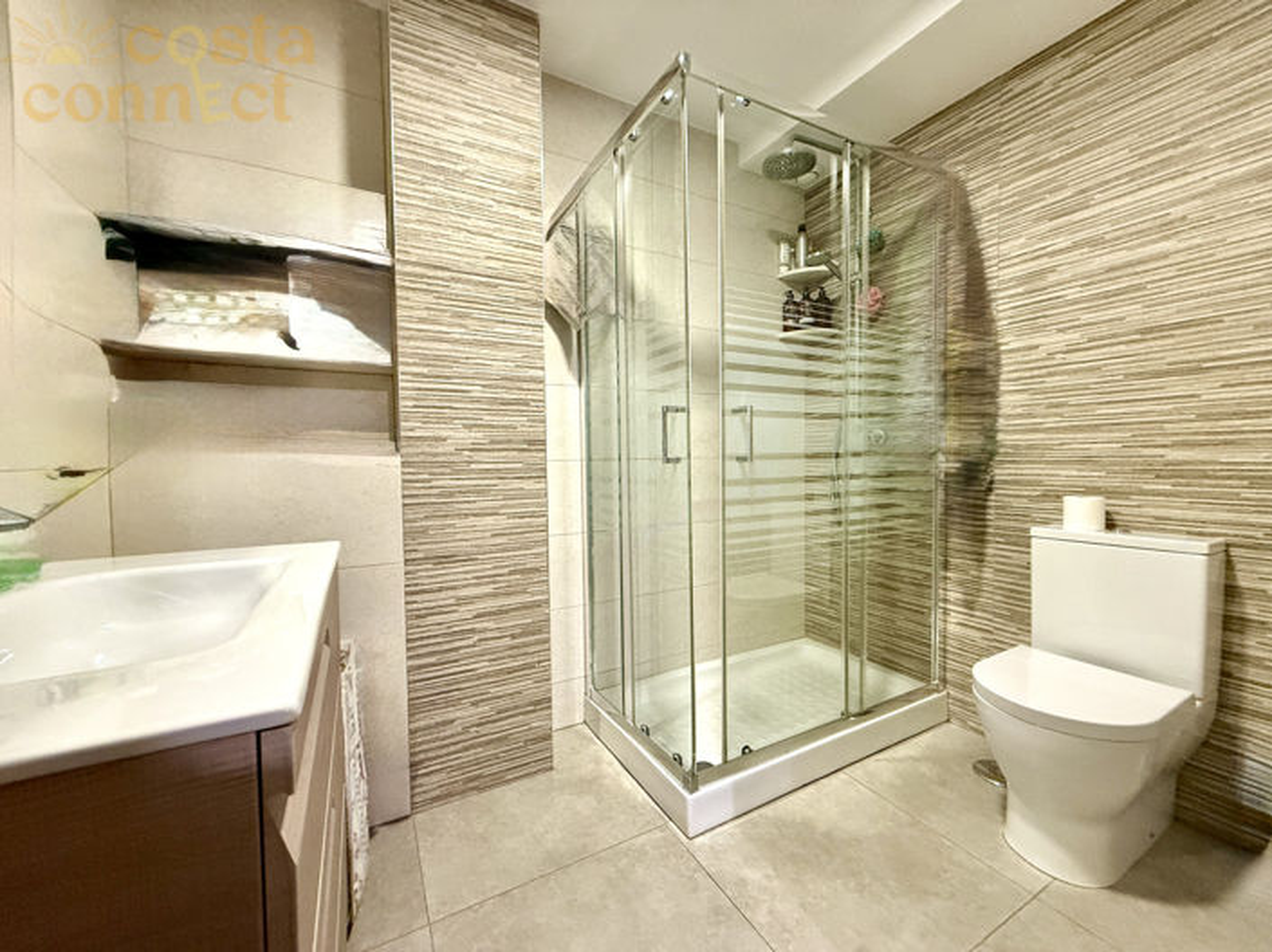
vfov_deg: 85.6
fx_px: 514
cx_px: 636
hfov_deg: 102.1
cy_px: 476
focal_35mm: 14
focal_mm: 2.22
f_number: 2.2
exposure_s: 1/60
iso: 500
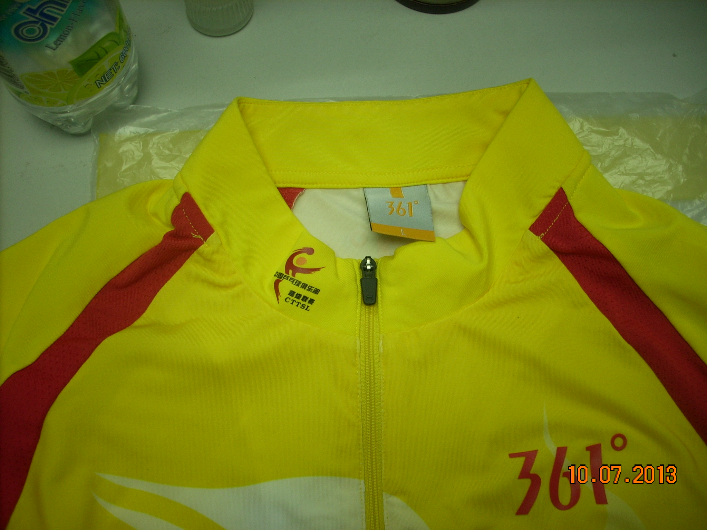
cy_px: 265
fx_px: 756
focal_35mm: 37
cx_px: 354
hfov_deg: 50.1
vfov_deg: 38.7
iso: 91
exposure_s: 1/30
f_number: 2.8
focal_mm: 6.2
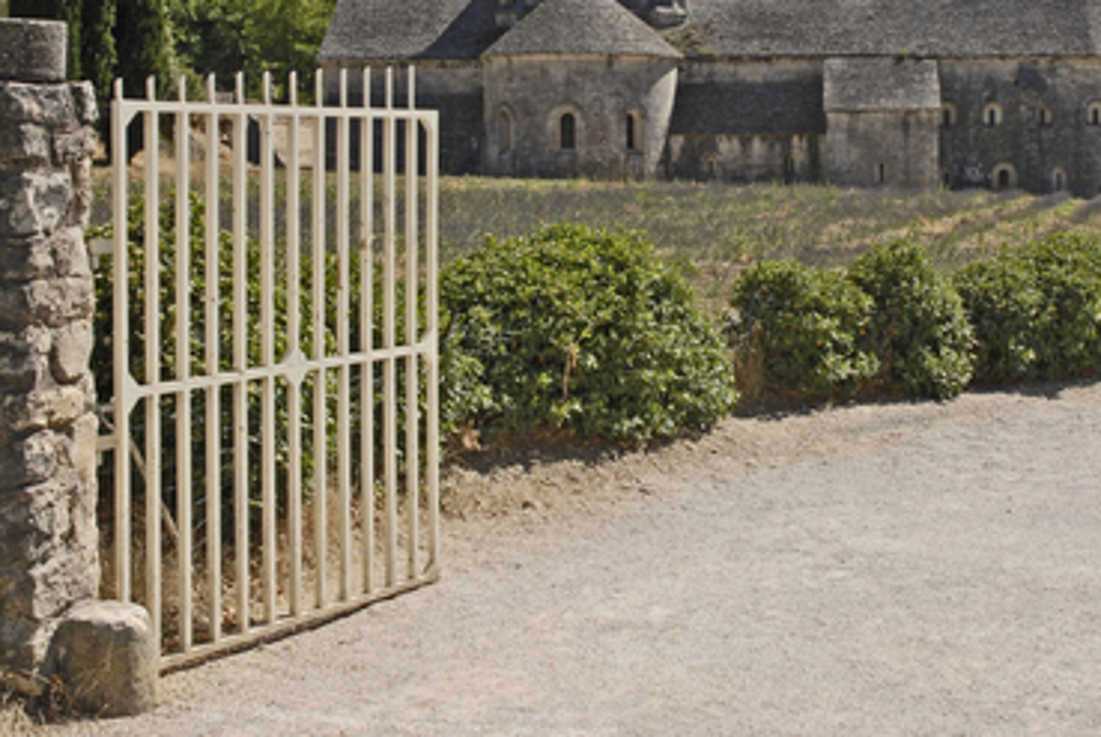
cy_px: 176
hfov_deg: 30.4
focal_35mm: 66
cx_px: 707
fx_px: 2015
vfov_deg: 20.5
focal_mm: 27
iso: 100
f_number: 13
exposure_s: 1/90
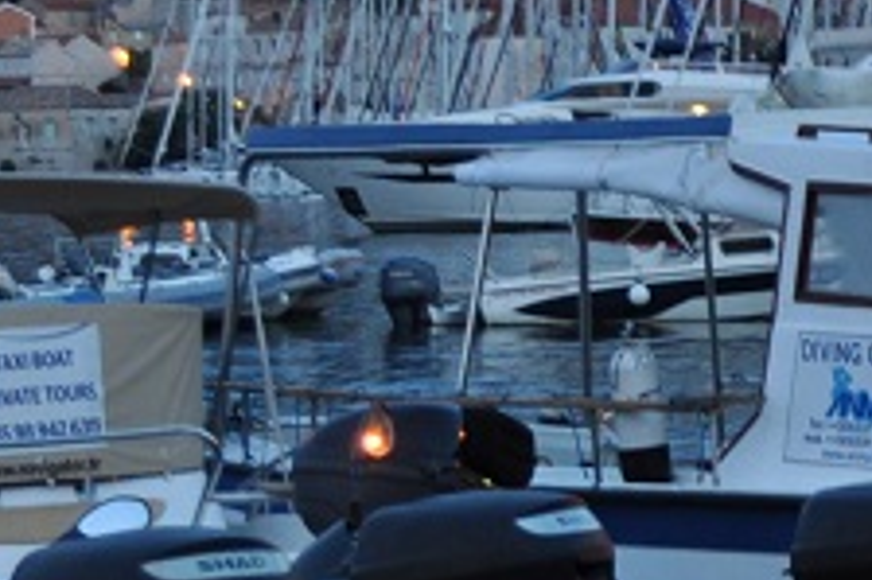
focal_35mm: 207
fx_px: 5016
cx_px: 1337
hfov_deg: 9.6
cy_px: 263
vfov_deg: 6.6
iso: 500
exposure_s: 1/13
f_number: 4.2
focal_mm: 31
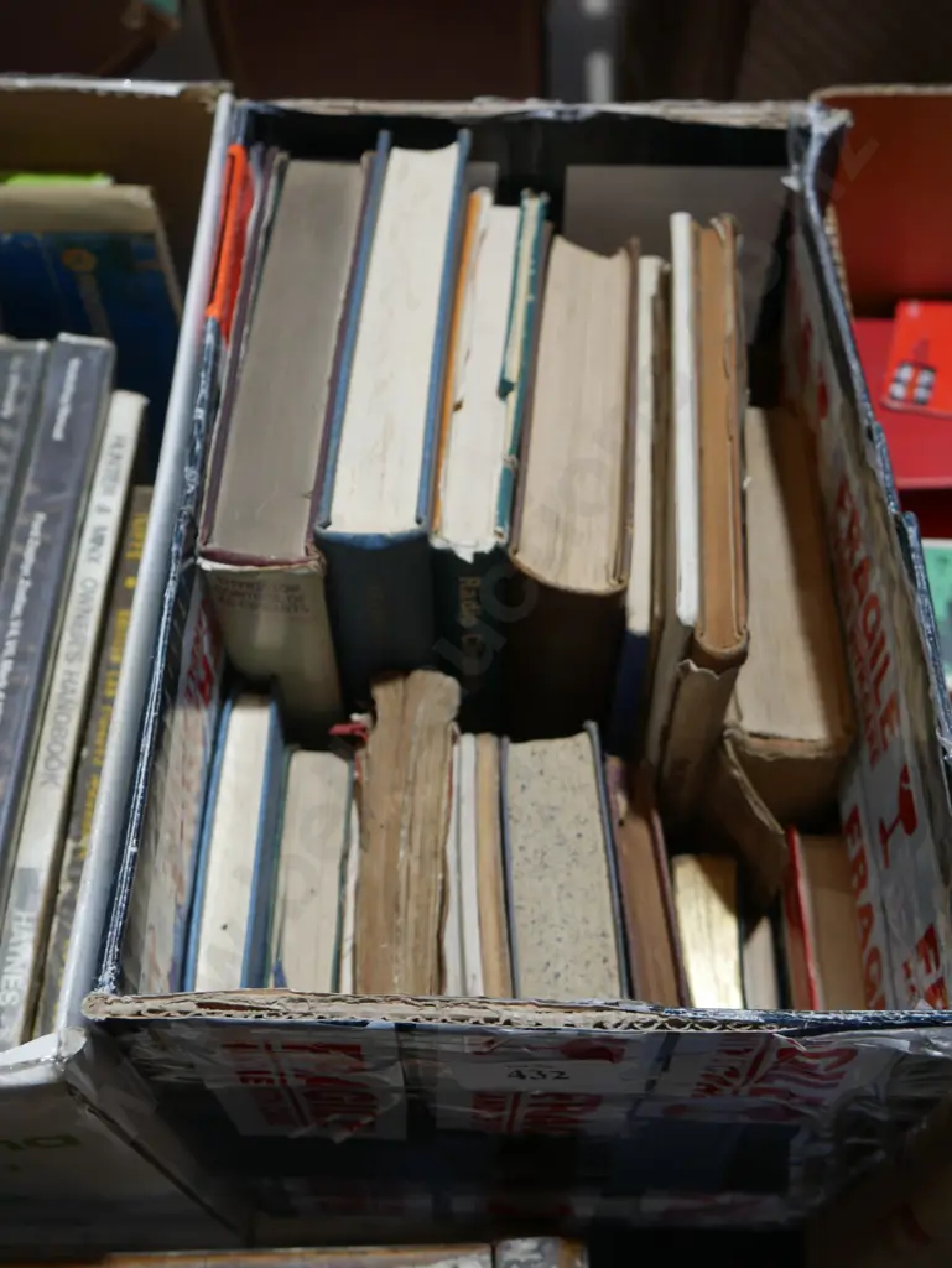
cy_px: 634
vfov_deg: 49.0
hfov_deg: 37.8
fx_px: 1392
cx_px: 476
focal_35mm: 38
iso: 200
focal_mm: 19
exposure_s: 1/60
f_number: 4.1
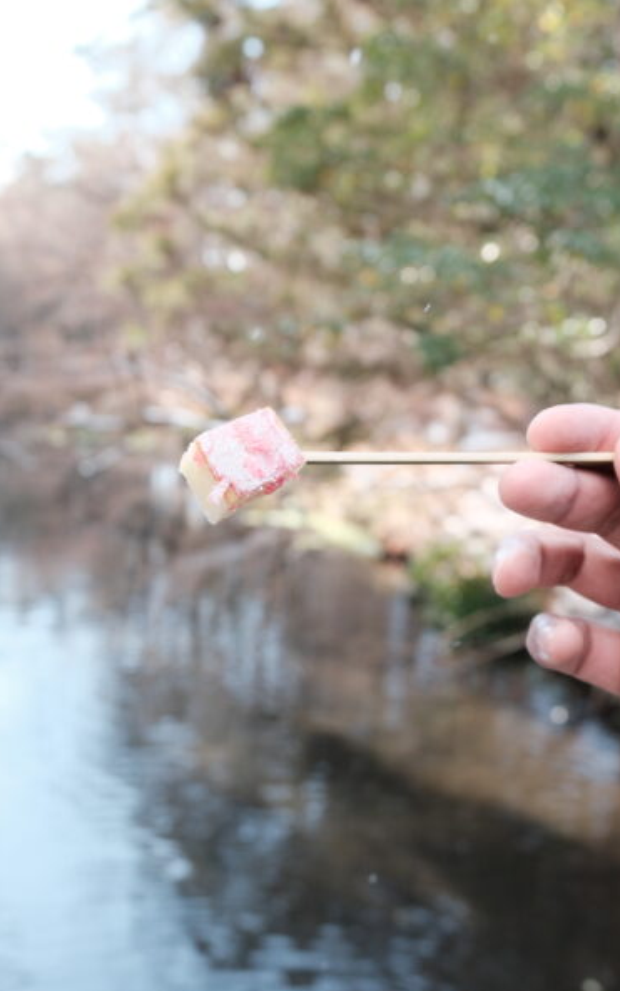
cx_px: 262
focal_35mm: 44
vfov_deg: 45.2
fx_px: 1189
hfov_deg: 29.2
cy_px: 464
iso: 250
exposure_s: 1/170
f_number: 3.6
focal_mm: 16.5
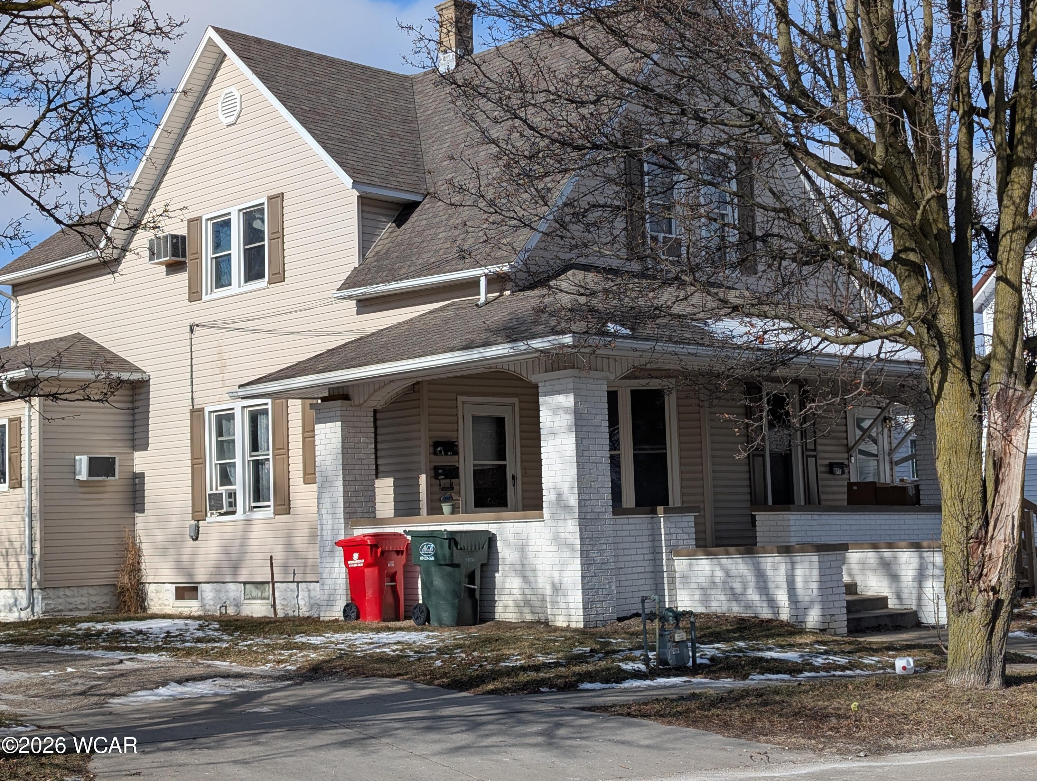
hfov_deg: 38.9
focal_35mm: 49
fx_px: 1470
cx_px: 518
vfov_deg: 29.7
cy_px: 390
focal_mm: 6.9
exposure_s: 1/1650
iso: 17
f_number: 1.68
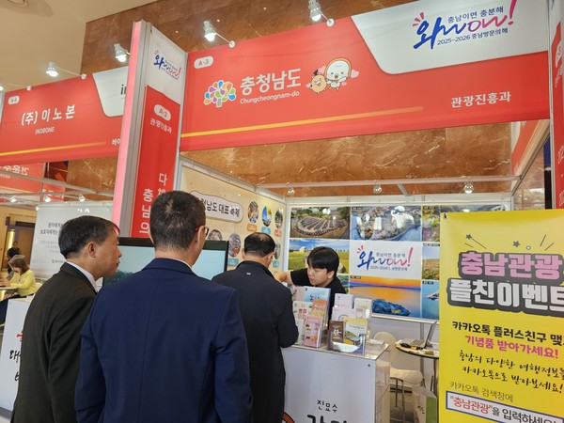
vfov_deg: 58.9
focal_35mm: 23
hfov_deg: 73.9
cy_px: 212
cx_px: 282
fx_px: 375
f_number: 1.7
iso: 250
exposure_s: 1/120
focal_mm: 6.3
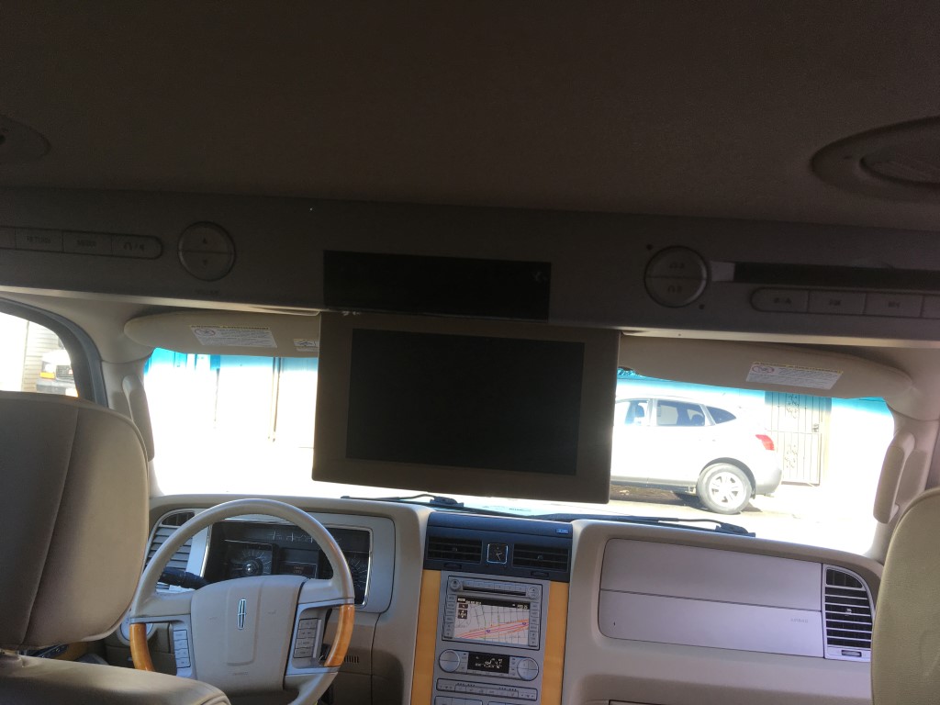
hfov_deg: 61.7
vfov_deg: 48.2
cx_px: 470
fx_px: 787
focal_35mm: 29
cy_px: 352
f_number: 2.2
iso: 32
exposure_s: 1/120
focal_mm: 4.15
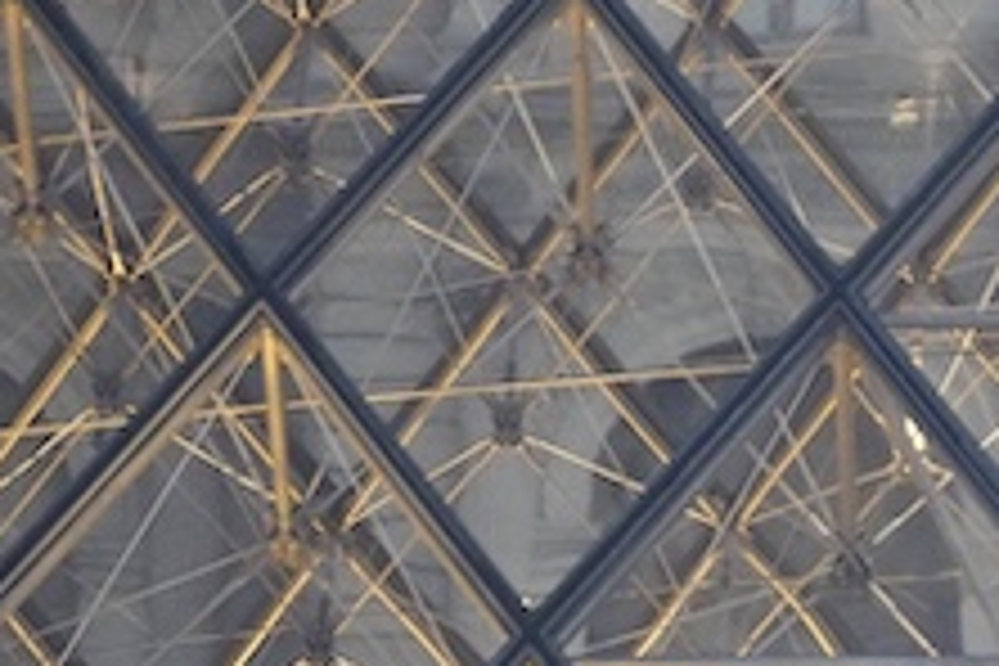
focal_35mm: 662
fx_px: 18369
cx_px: 2092
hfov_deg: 3.1
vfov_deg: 2.1
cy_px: 470
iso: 5000
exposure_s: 1/200
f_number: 2.8
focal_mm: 150
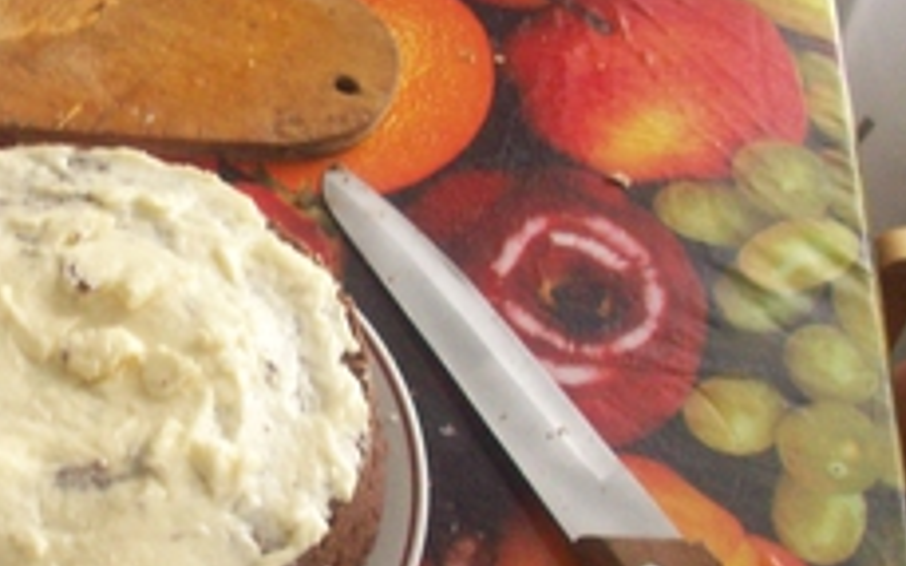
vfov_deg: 16.9
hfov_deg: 25.9
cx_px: 71
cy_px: 348
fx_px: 1901
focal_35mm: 77
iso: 200
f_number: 2.8
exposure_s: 1/32
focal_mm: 6.2
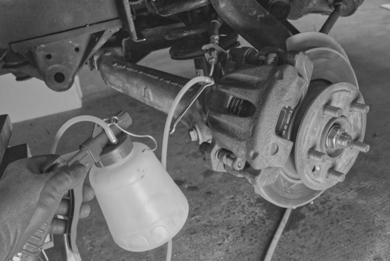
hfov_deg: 50.6
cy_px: 130
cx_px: 195
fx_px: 412
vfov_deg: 35.1
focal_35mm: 38
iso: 2000
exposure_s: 1/100
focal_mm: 38
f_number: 8
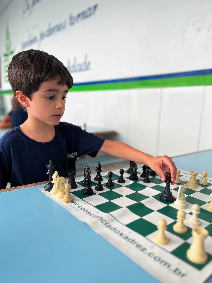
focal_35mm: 26
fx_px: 212
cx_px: 106
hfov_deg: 53.1
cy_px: 142
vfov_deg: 67.3
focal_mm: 5.1
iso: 40
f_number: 1.6
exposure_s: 1/270
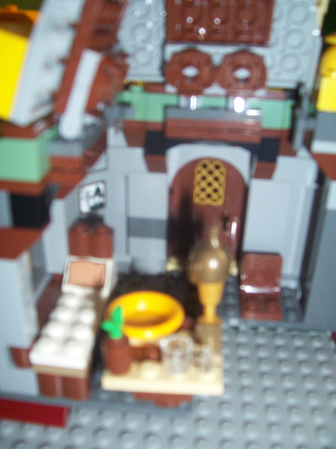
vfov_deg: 54.0
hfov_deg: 41.8
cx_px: 168
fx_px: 440
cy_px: 224
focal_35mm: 34
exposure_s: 1/60
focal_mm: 5.6
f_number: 2.7
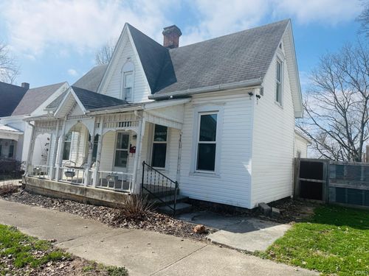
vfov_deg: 56.8
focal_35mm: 24
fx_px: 256
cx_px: 184
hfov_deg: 71.6
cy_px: 138
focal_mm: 6.76
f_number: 1.78
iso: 100
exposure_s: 1/8130
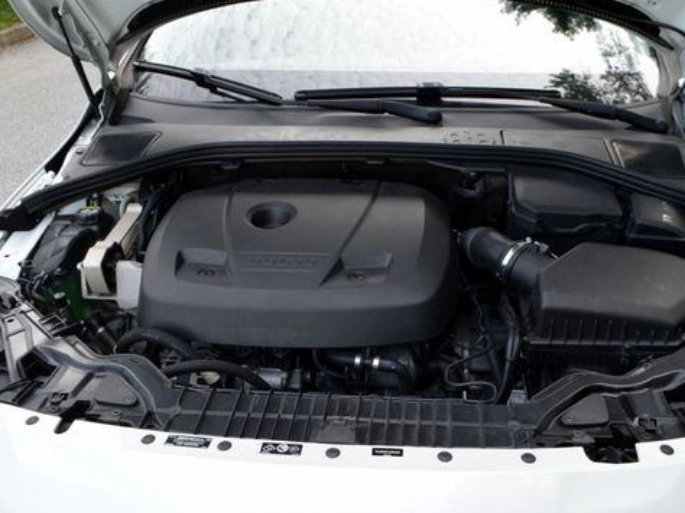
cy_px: 290
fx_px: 692
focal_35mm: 35
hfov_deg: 52.6
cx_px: 369
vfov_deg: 40.6
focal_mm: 18
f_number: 6.3
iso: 200
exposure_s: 1/160
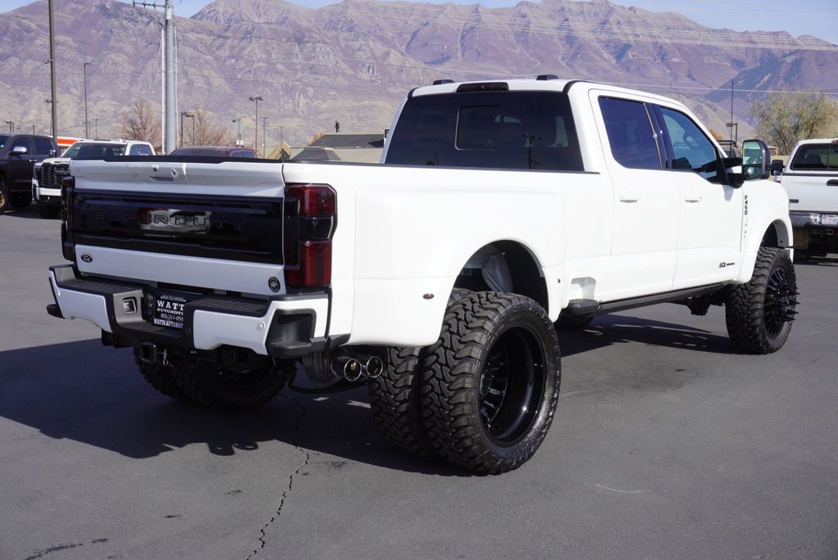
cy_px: 280
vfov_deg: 30.9
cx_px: 419
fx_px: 1013
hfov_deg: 44.9
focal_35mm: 44
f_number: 11
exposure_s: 1/160
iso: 100
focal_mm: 29
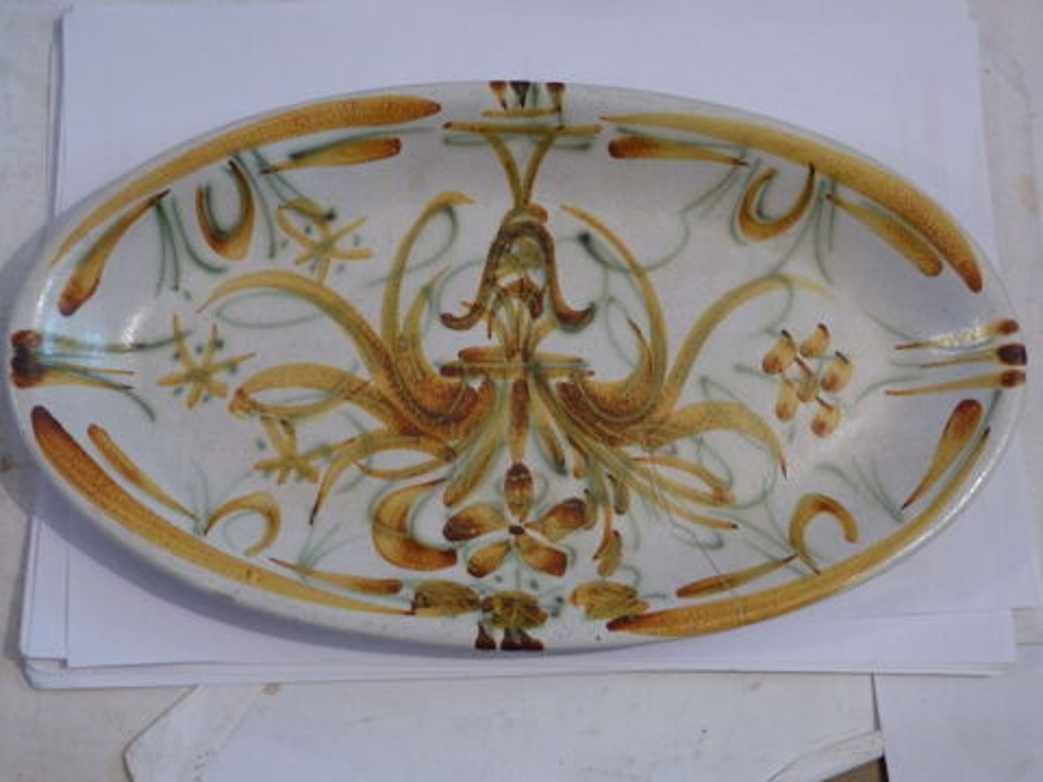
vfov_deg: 28.0
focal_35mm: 52
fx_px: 1567
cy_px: 391
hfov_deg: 36.8
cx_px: 522
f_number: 3.2
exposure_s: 1/20
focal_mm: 9.2
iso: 400
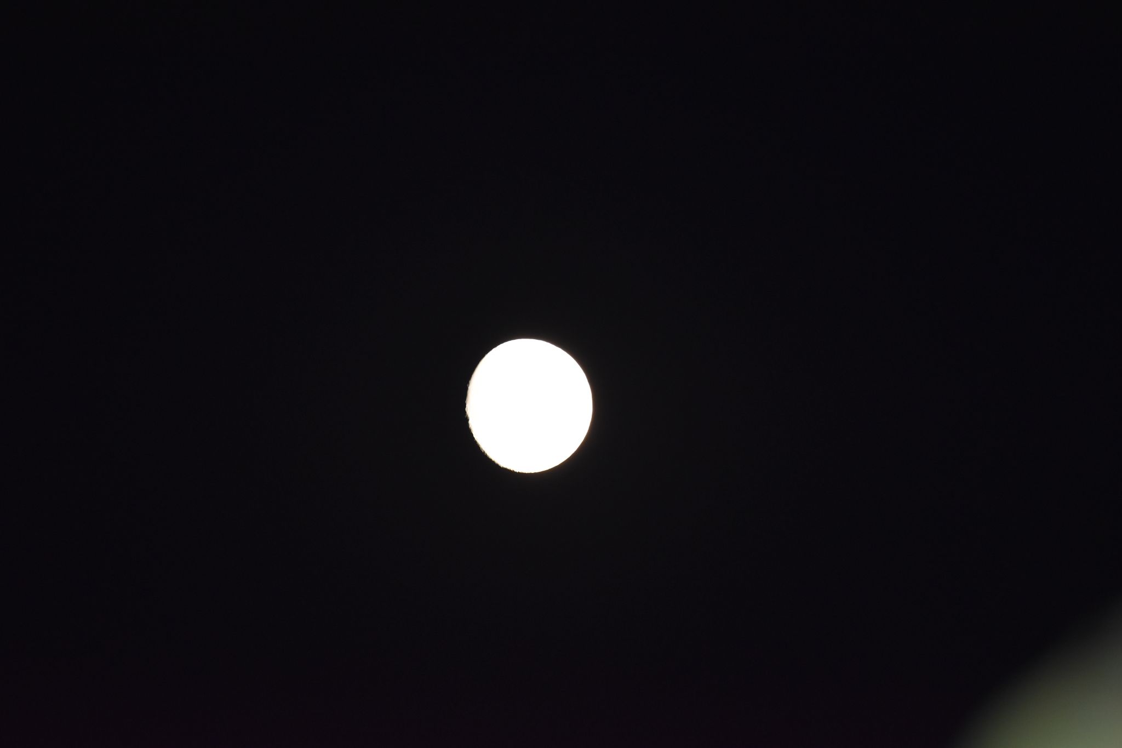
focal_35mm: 450
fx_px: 14023
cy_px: 374
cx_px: 561
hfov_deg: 4.6
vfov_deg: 3.1
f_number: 5.6
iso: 1100
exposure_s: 1/60
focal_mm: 300
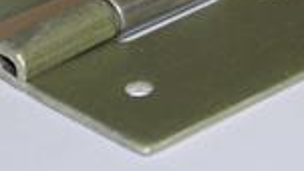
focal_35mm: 288
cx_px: 348
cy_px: -102
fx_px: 2322
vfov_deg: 4.2
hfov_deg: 7.4
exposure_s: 1/30
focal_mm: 17.2
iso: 200
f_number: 4.6
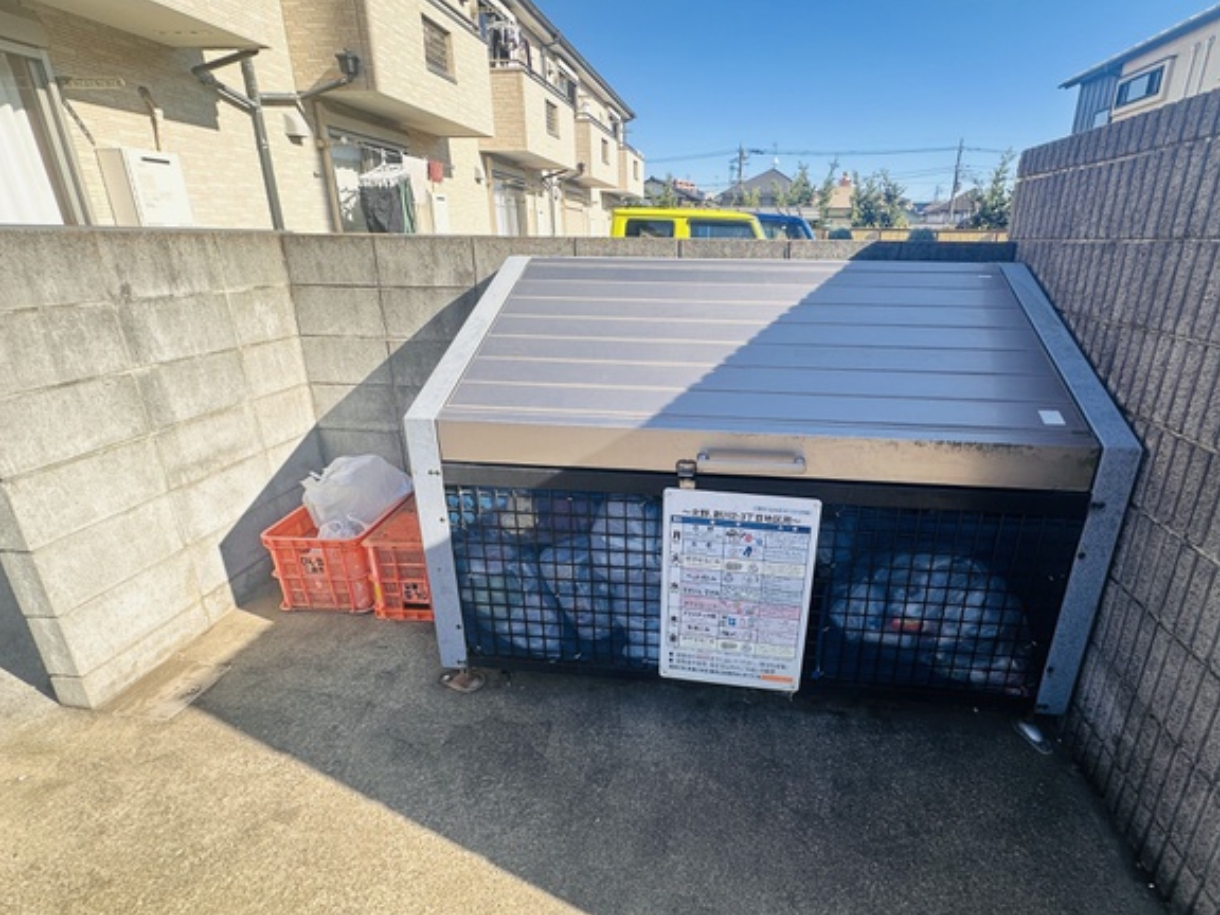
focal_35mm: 17
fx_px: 599
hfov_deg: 90.5
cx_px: 688
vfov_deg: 74.7
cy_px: 444
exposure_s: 1/561
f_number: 2.2
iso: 40
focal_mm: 2.22
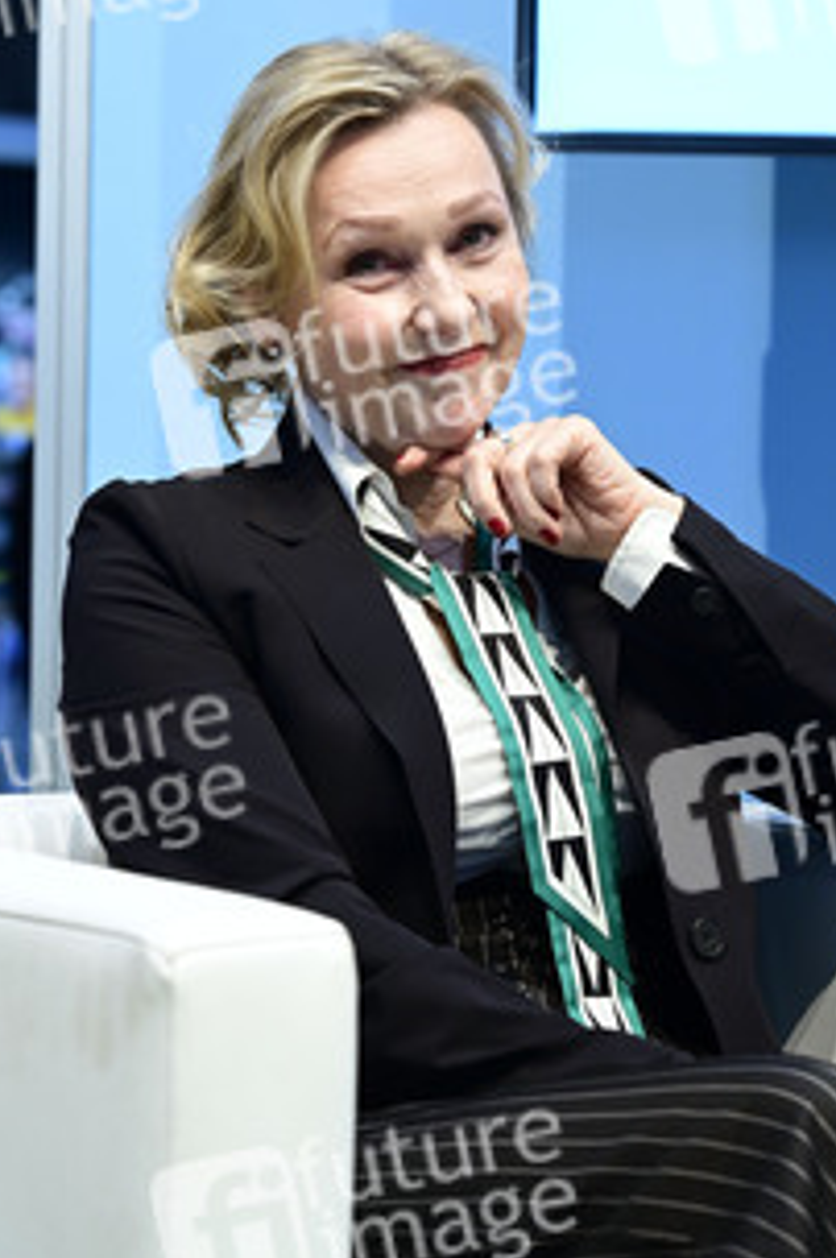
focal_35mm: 92
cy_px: 588
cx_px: 484
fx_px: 3212
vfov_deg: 22.2
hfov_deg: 14.8
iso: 1000
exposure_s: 1/160
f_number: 4.5
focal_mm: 70
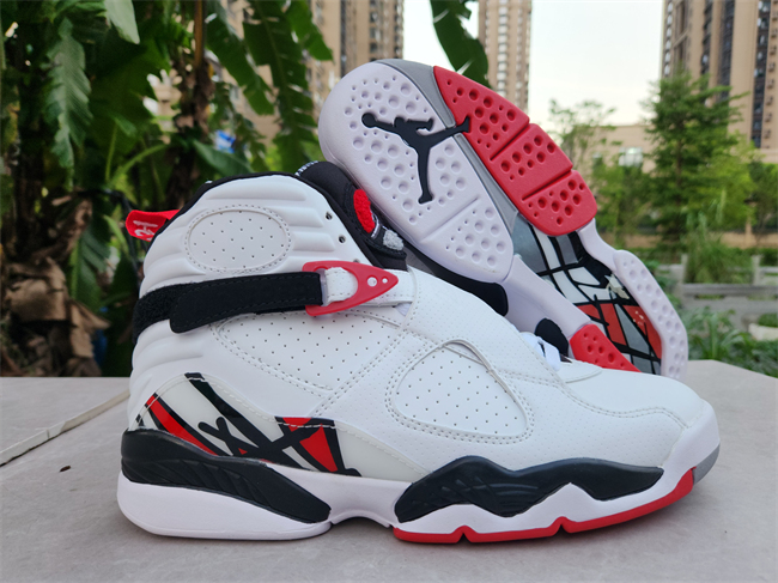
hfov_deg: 73.9
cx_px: 389
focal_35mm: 23
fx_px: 517
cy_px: 292
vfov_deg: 58.8
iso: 40
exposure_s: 1/50
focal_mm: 5.4
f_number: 1.8
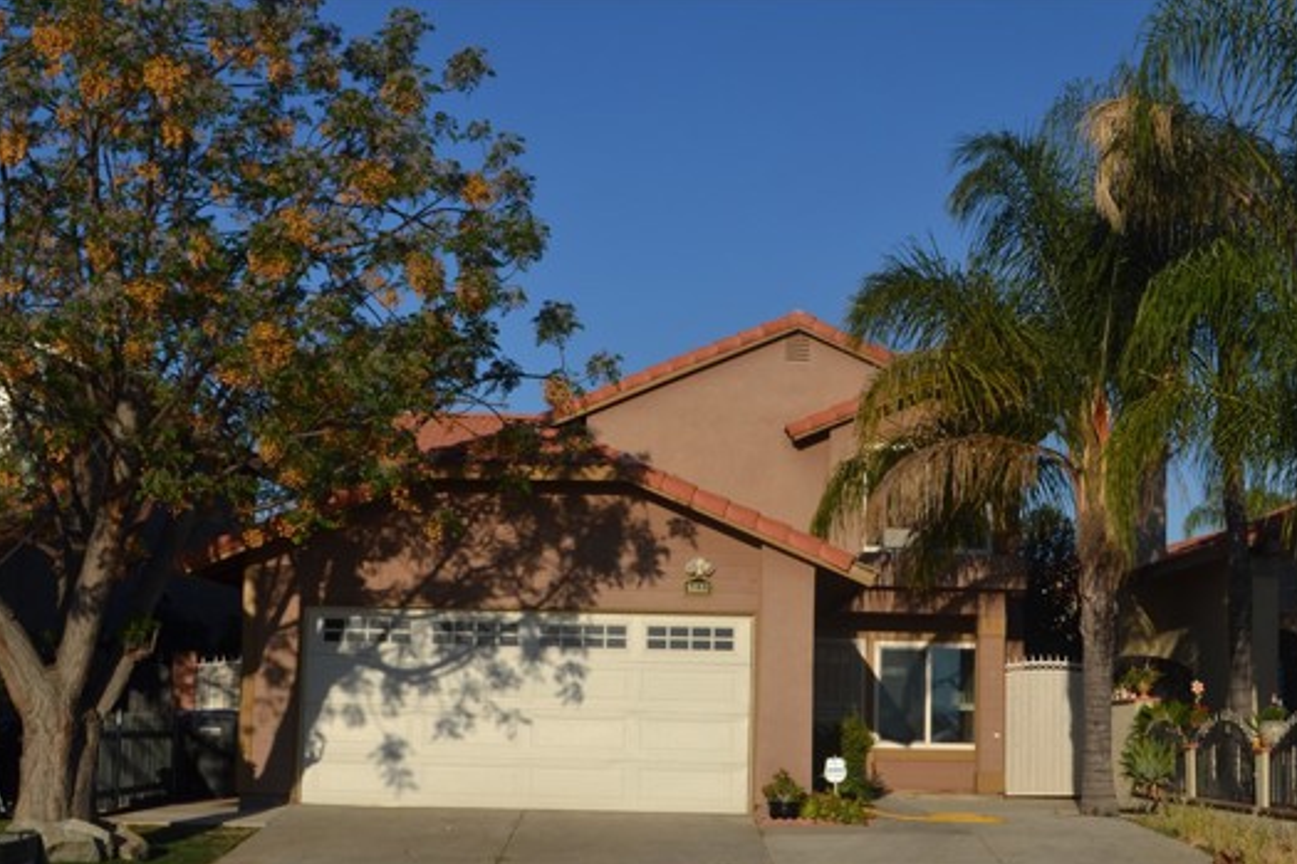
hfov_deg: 36.2
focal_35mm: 55
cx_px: 698
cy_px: 524
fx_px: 1981
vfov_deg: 24.6
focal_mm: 30
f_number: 11
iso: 100
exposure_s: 1/200
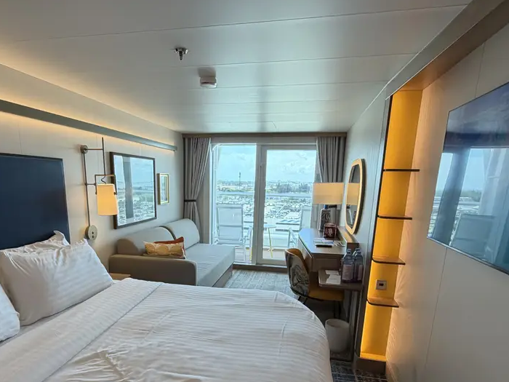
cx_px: 223
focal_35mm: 24
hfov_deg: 71.3
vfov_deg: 55.2
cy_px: 265
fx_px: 353
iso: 80
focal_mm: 2.22
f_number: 2.2
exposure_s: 1/121
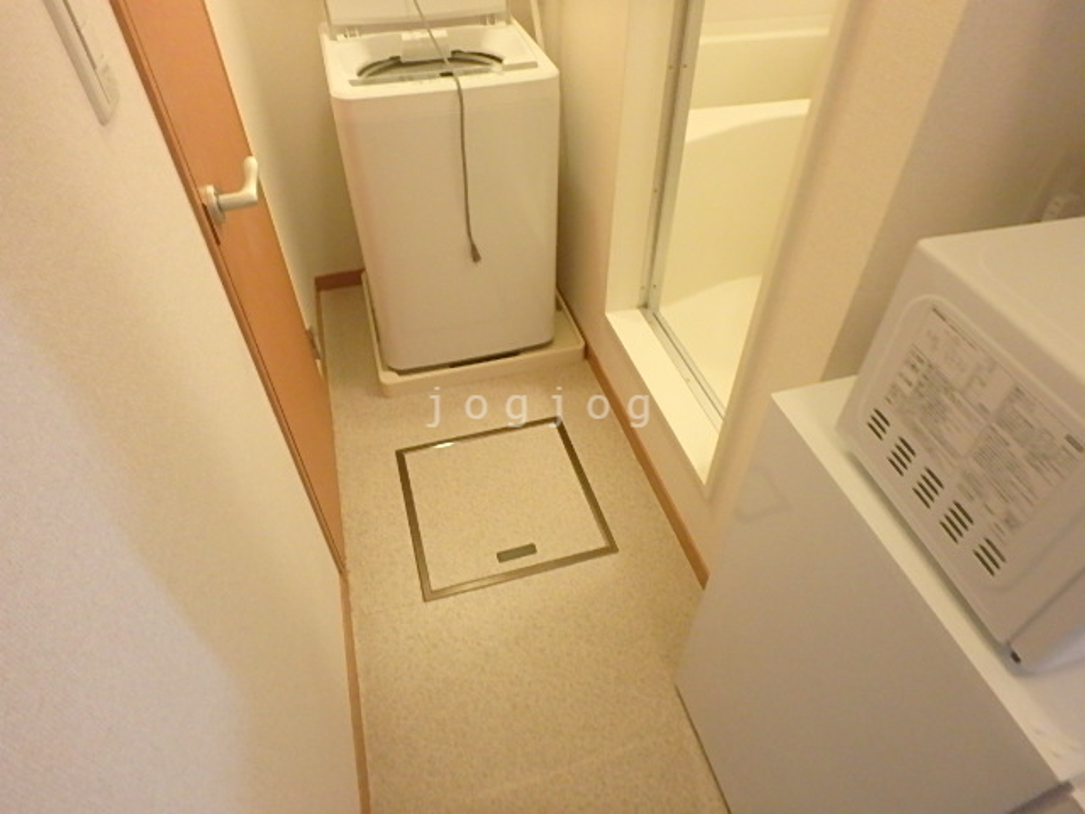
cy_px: 407
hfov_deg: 79.0
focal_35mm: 21
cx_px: 542
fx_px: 658
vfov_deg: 63.4
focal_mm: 3.7
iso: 800
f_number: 3.5
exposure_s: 1/20
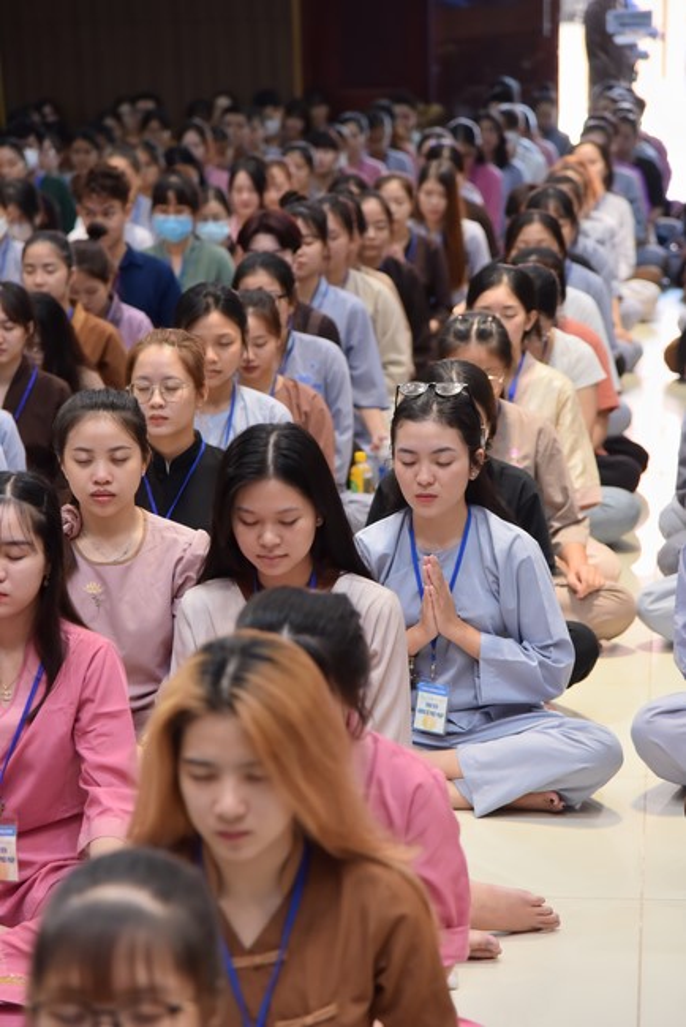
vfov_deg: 19.4
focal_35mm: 105
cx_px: 343
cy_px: 514
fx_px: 2998
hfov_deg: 13.1
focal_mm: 105
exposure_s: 1/125
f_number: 4.5
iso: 1600
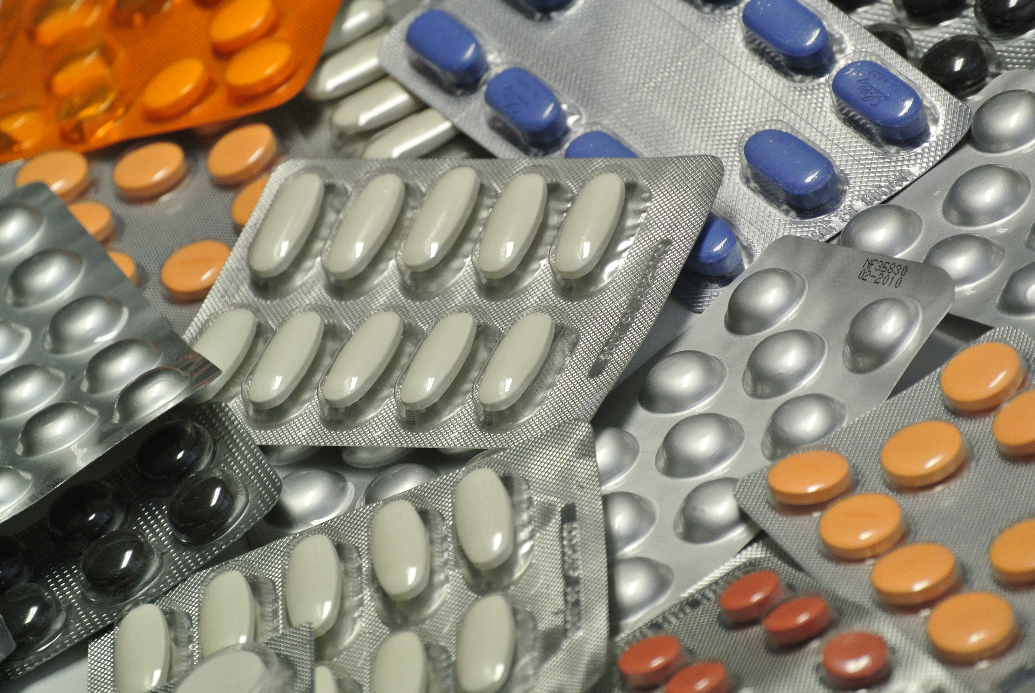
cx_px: 518
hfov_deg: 8.5
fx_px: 6966
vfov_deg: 5.7
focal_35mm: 242
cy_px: 346
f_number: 5.6
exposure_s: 1/30
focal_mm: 89.9
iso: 200
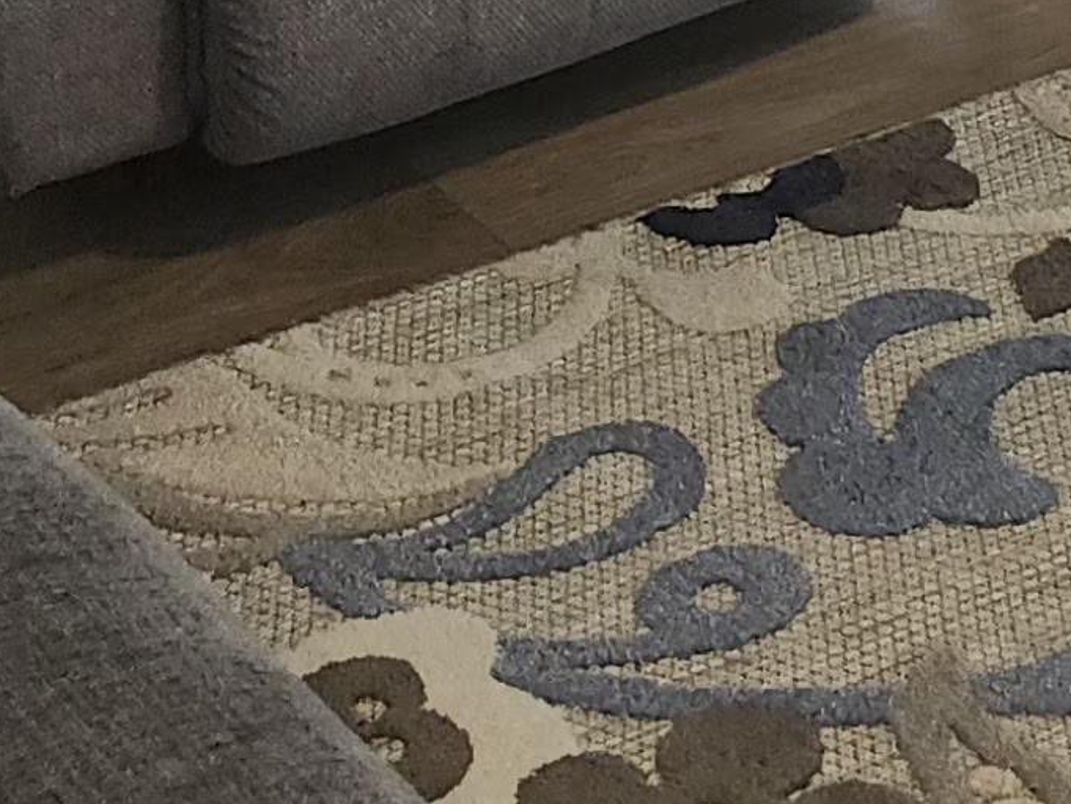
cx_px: 761
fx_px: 4178
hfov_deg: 14.6
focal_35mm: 135
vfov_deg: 10.2
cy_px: -746
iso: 100
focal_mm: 5.54
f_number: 1.8
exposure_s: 1/120
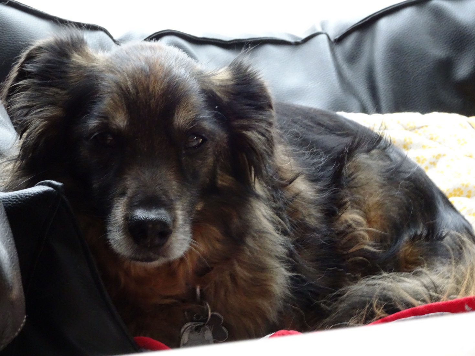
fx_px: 1743
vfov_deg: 11.7
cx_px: 238
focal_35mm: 127
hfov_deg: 15.5
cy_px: 178
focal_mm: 21.66
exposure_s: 1/13
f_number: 5.6
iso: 800
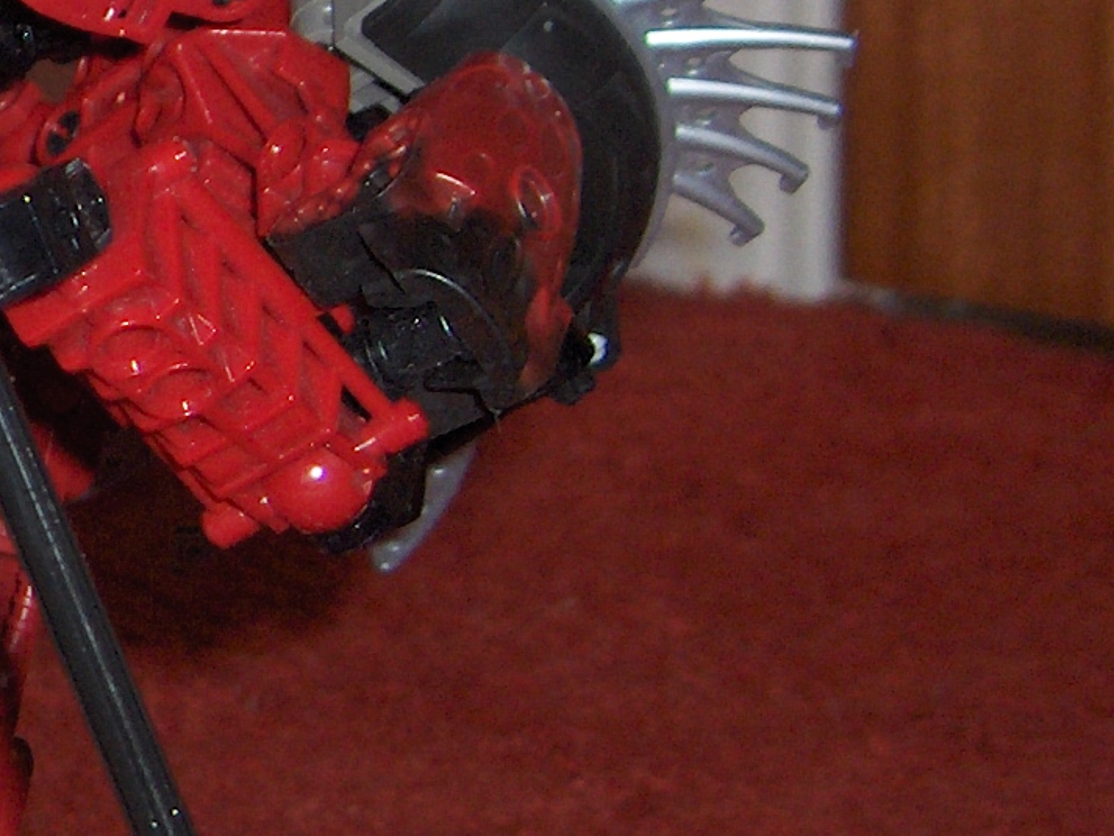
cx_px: -566
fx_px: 4571
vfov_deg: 10.4
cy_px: 250
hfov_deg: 13.1
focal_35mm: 142
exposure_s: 1/60
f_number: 2.8
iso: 100
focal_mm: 8
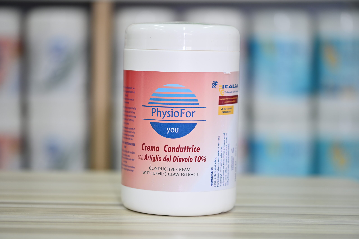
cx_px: 180
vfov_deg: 13.0
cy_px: 120
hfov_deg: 19.5
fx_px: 1046
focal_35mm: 105
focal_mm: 105
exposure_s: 1/100
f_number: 3.5
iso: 320
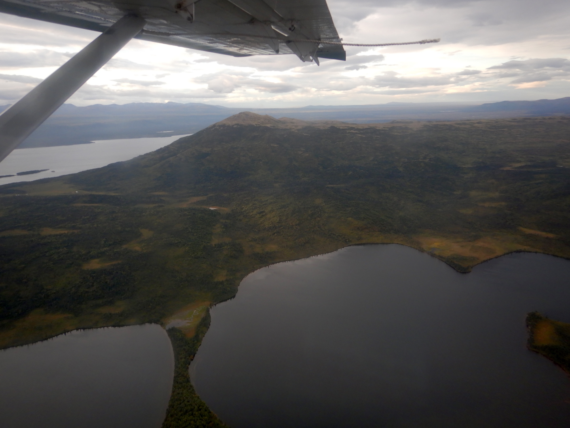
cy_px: 214
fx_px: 395
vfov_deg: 56.8
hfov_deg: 71.6
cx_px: 285
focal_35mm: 24
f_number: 2.8
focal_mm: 4.3
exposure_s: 1/250
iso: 125
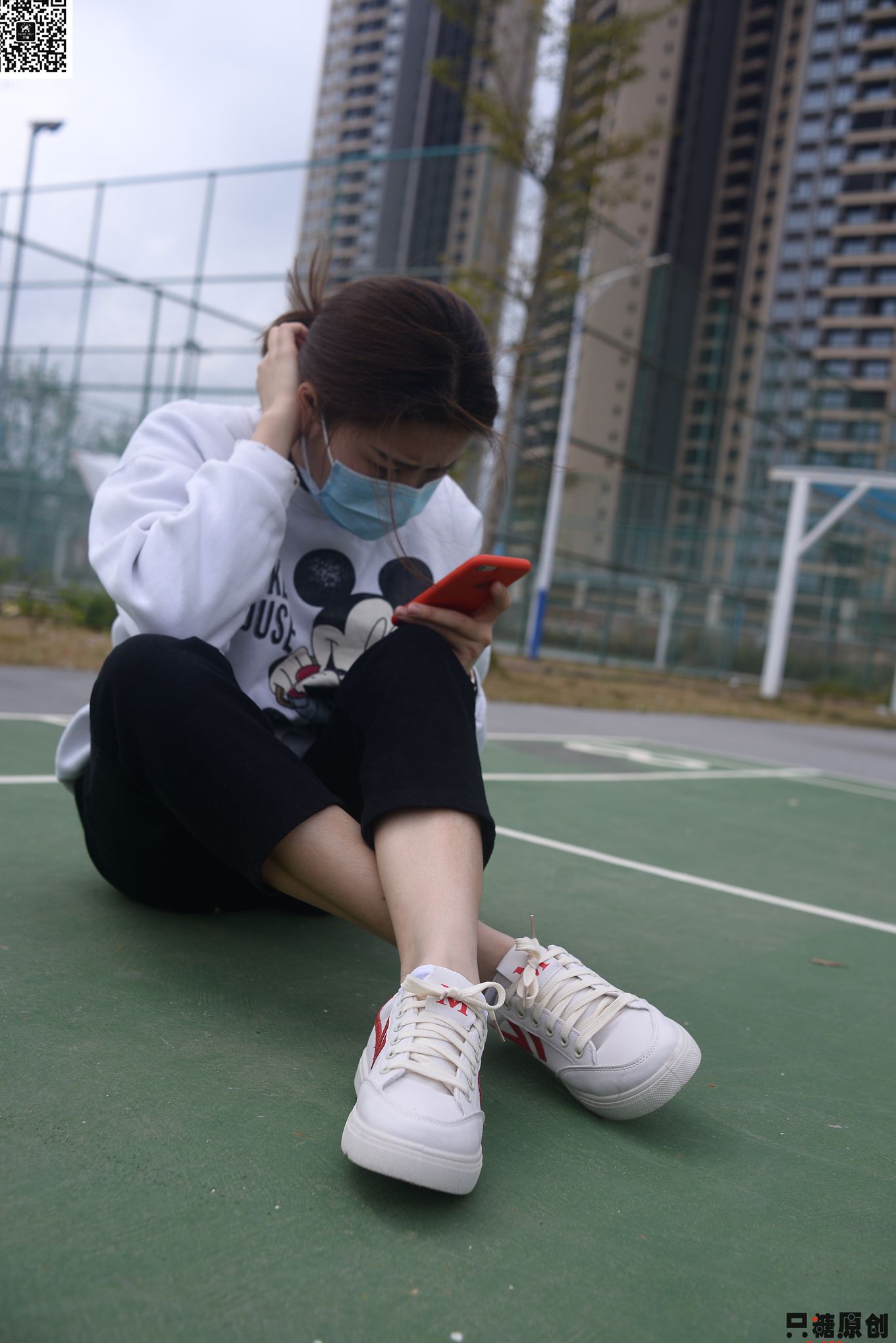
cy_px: 675
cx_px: 439
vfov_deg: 53.1
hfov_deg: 36.9
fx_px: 1343
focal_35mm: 36
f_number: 5.6
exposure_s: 1/640
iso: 125
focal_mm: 35
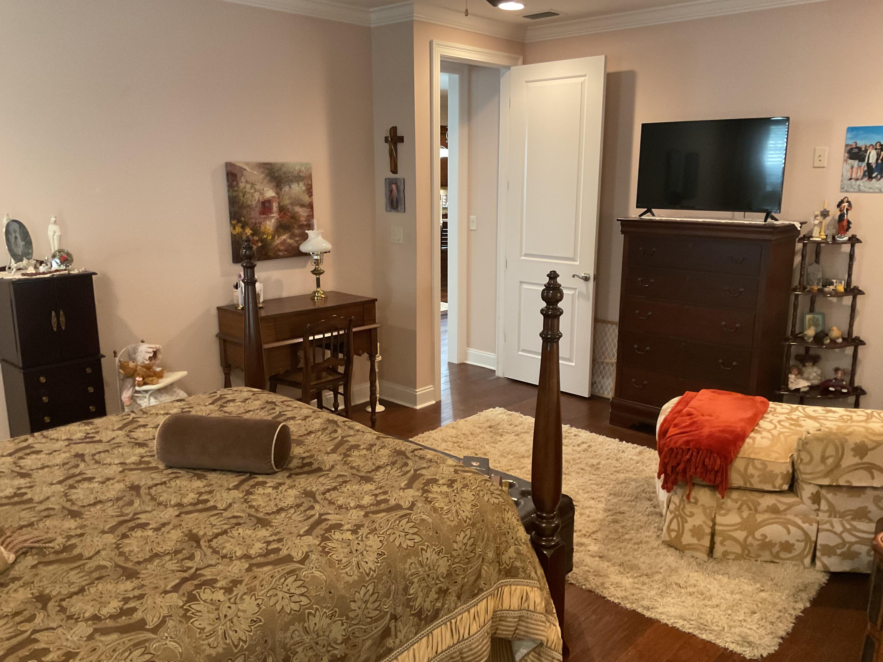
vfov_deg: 48.2
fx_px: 740
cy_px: 331
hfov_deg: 61.7
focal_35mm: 29
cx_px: 442
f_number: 1.8
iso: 250
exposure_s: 1/40
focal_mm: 3
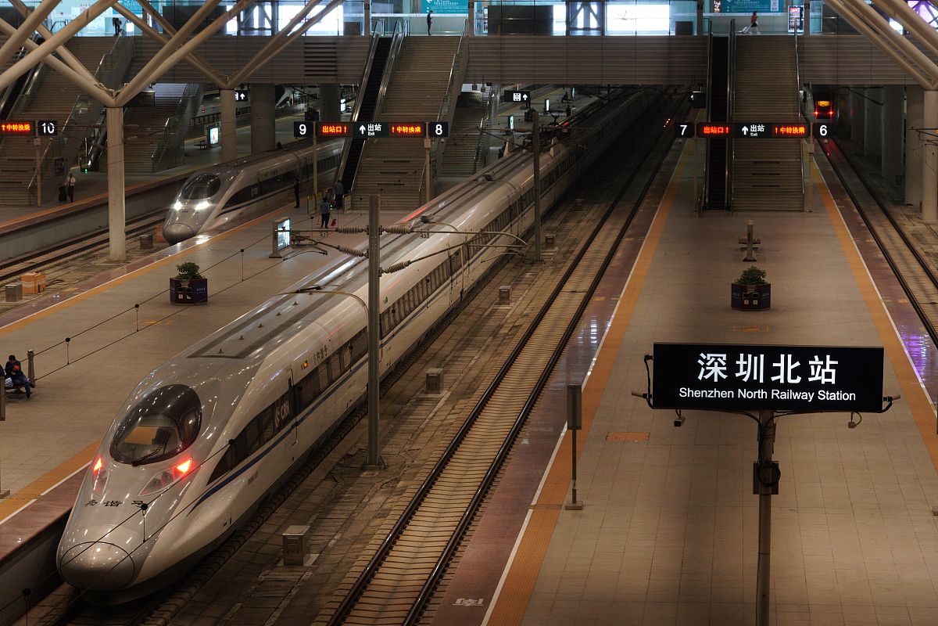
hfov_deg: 21.9
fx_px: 2423
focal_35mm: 93
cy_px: 313
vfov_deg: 14.7
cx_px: 469
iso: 2500
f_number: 7.1
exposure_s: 1/25
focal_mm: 93
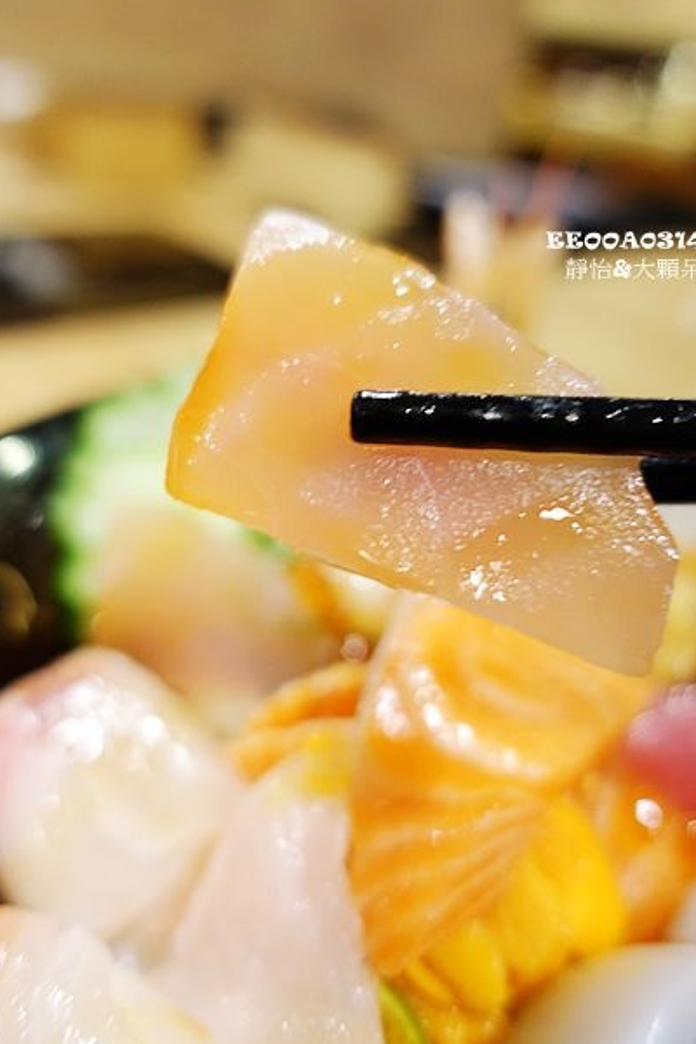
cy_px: 515
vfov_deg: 69.4
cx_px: 352
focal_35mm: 26
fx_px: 754
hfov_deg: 49.6
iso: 500
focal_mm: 8.8
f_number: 1.8
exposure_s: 1/30
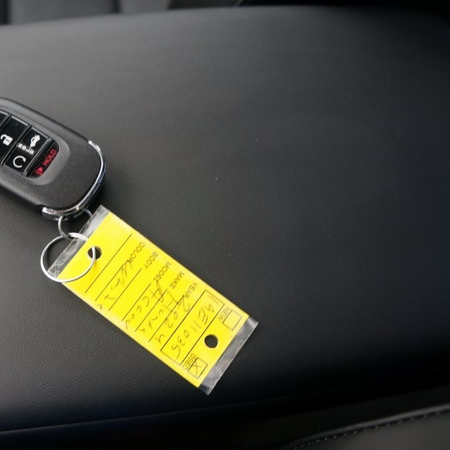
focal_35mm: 35
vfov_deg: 47.2
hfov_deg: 46.7
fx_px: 515
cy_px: 223
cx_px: 160
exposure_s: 1/60
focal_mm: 18
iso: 160
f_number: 4
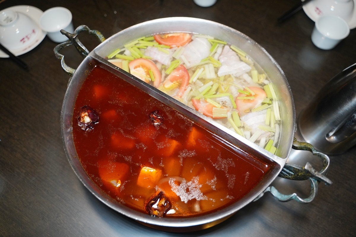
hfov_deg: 65.5
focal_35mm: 28
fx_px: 277
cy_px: 118
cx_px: 178
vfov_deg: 46.4
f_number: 3.2
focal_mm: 28
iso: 1600
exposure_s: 1/160
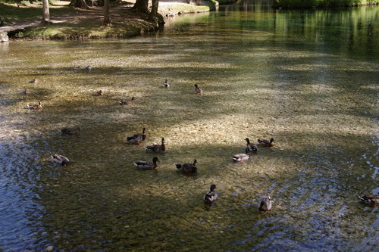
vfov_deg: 28.9
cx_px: 190
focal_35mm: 46
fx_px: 489
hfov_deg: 42.3
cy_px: 126
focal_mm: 31
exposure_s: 1/180
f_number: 5.6
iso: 200
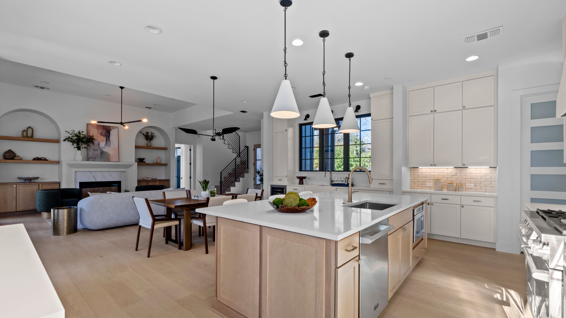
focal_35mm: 16
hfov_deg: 99.4
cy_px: 175
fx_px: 240
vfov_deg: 66.9
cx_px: 283
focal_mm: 10
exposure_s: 1/2
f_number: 11
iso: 250
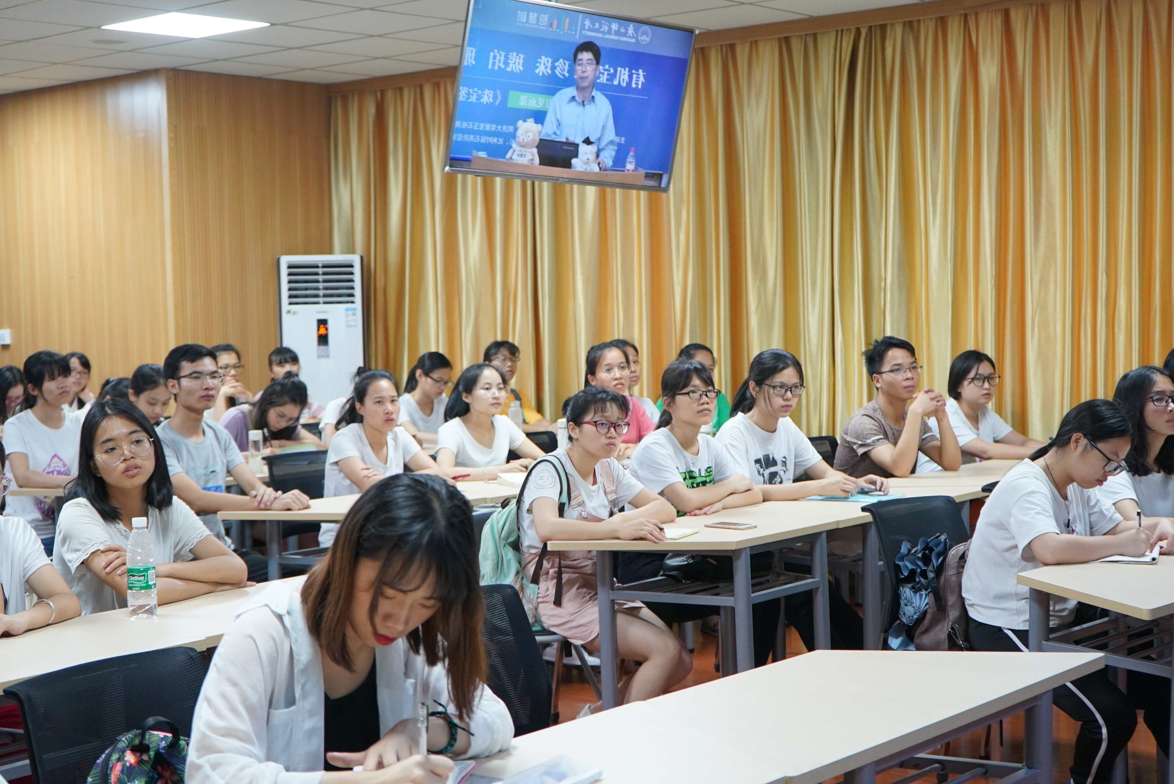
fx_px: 1729
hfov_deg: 37.5
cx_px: 587
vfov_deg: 25.5
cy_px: 392
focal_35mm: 53
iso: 2500
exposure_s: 1/160
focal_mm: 53
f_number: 5
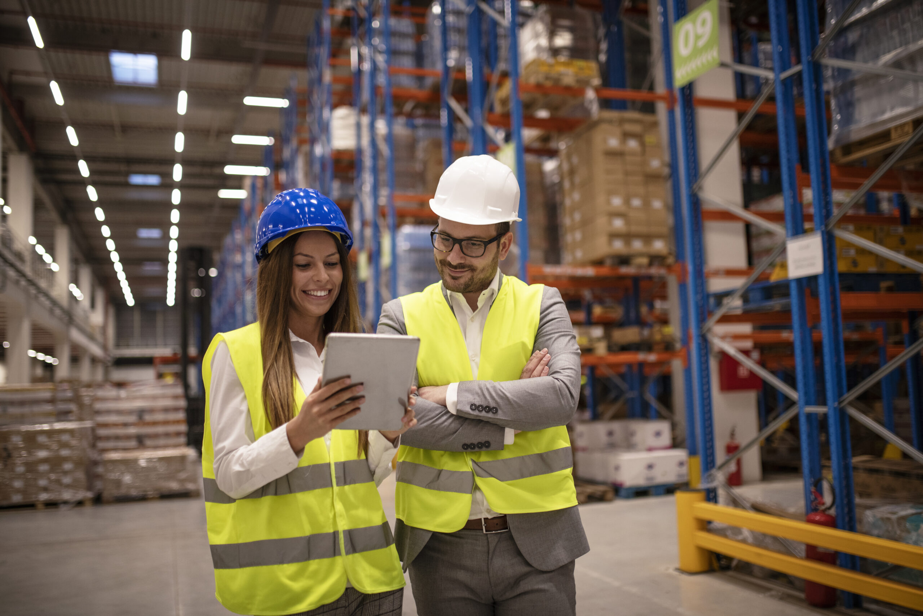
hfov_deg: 54.4
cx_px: 462
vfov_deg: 37.9
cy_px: 308
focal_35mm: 35
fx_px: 897
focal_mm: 35
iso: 640
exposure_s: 1/250
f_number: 1.4
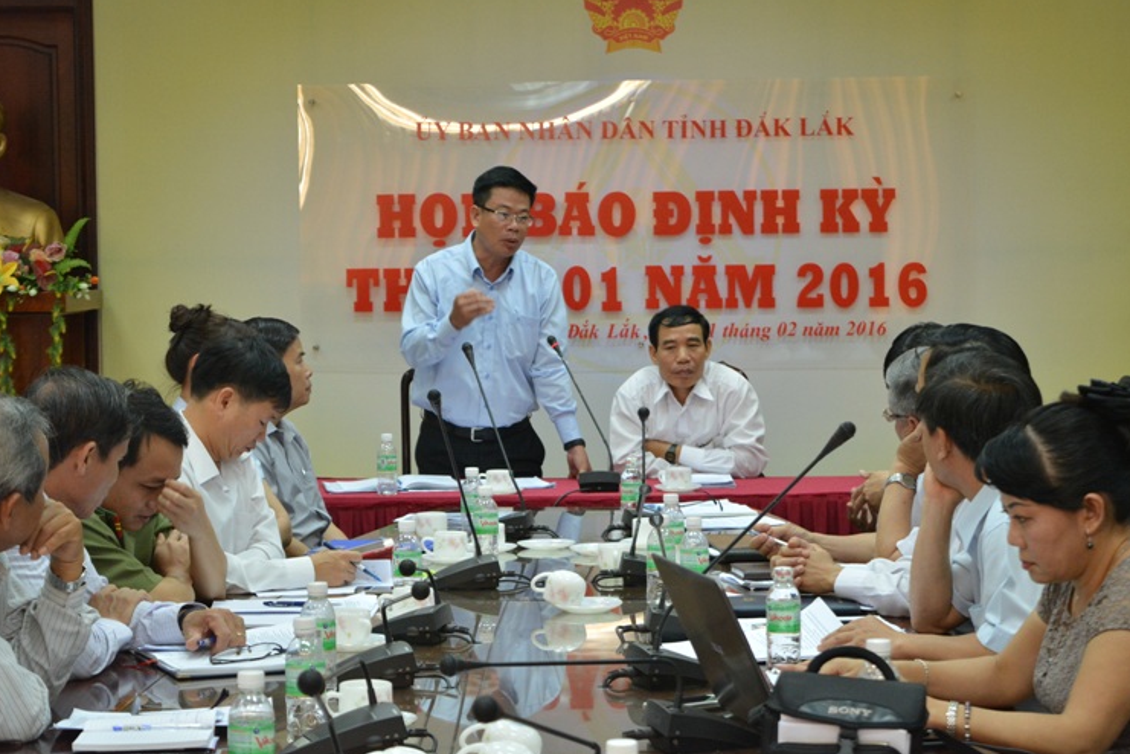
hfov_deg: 23.8
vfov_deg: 16.0
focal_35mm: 86
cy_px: 372
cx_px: 576
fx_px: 2684
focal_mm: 55
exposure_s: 1/100
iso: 1600
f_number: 5.6
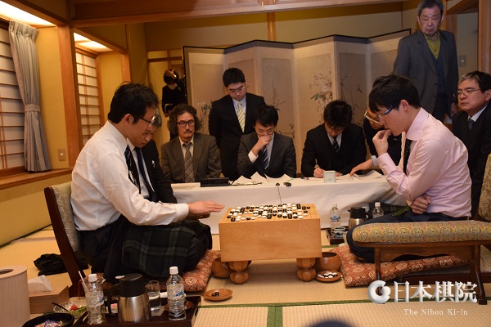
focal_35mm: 39
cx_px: 246
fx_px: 532
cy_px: 164
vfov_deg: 34.2
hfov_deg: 49.6
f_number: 3.8
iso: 1100
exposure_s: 1/60
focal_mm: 26
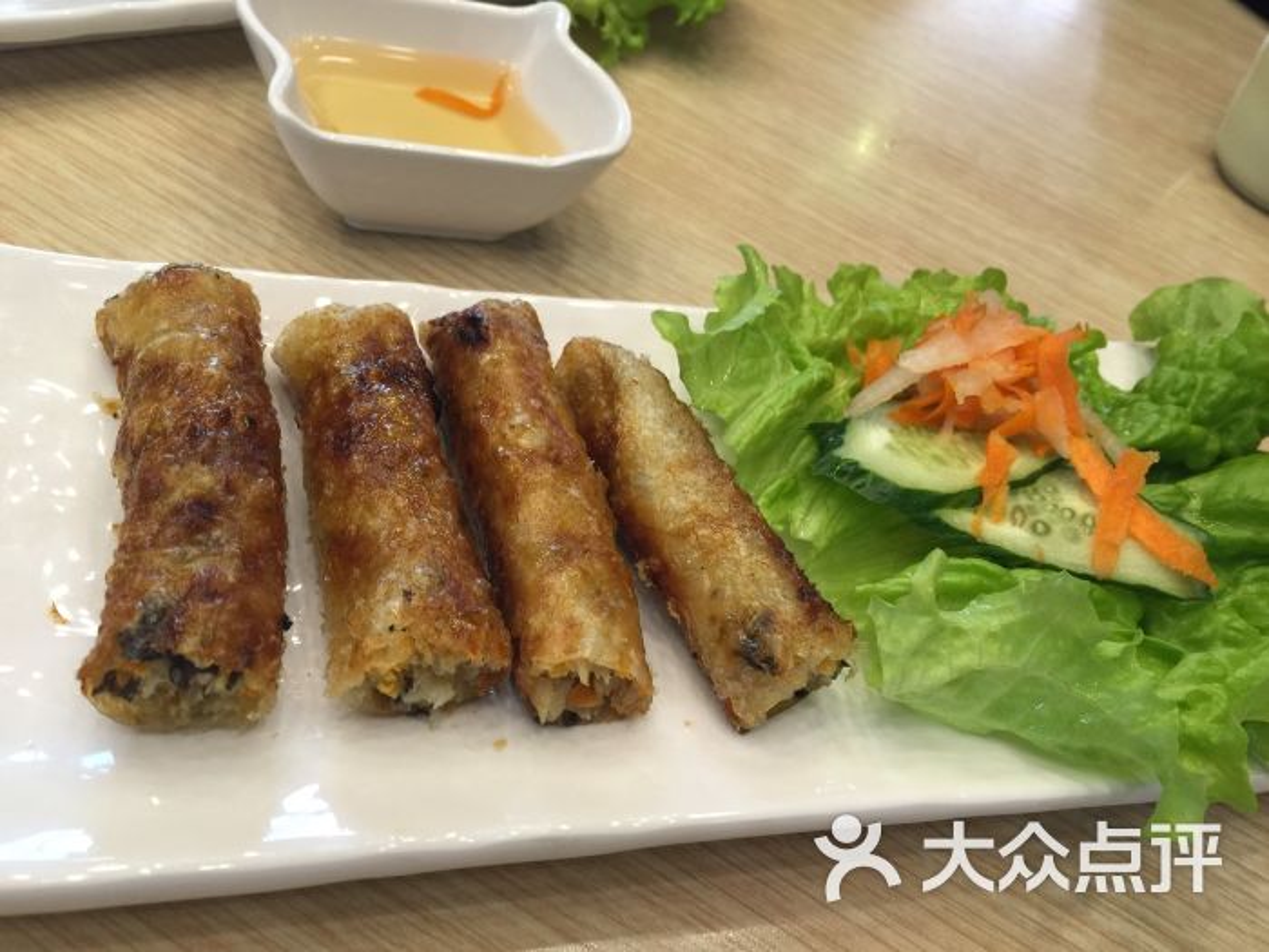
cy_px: 476
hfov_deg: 61.7
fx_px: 1063
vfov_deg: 48.2
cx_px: 634
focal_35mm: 29
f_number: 2.2
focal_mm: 4.15
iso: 40
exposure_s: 1/17
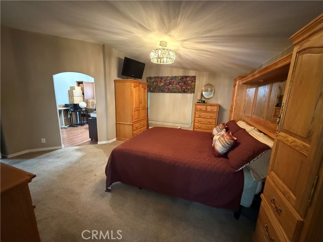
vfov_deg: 85.7
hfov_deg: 102.1
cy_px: 121
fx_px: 131
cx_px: 162
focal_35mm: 14
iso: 1250
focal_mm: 2.22
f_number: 2.2
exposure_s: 1/30
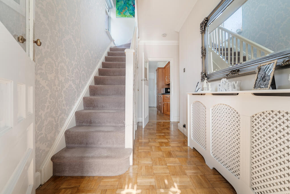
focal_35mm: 14
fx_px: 113
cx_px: 145
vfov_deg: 81.3
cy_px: 97
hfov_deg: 104.2
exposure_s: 1/320
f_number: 6.3
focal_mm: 14
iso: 320
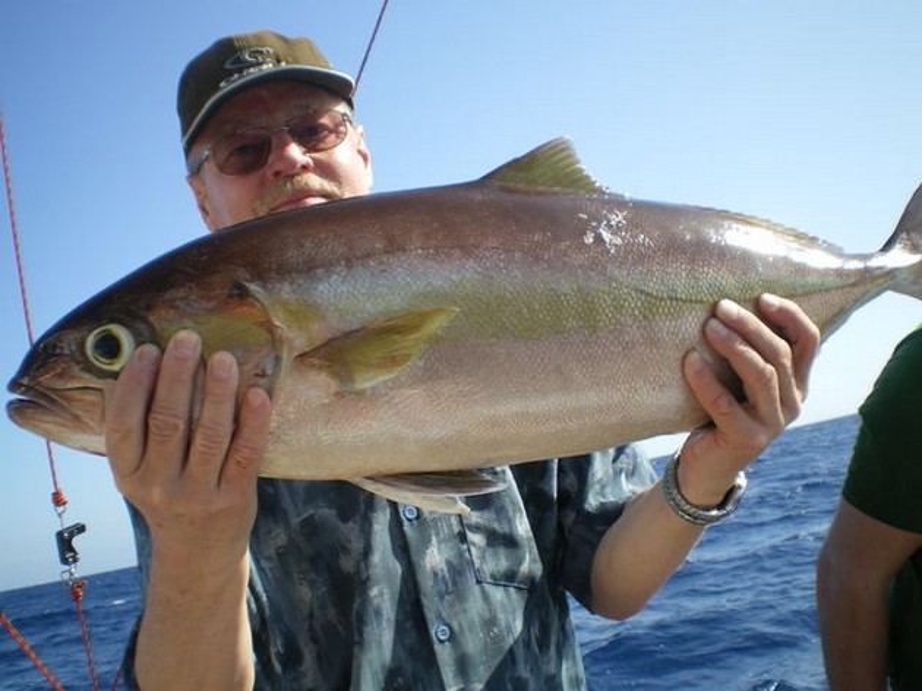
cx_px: 461
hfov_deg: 51.4
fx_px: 958
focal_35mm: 36
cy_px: 346
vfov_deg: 39.6
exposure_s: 1/250
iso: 50
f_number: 4.6
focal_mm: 6.3
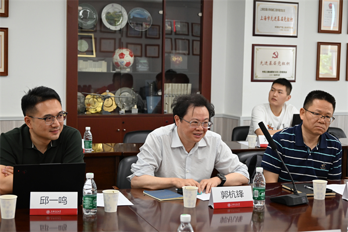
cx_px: 174
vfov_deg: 21.6
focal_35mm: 63
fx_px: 609
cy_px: 116
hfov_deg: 31.9
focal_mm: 63
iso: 1800
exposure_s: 1/125
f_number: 6
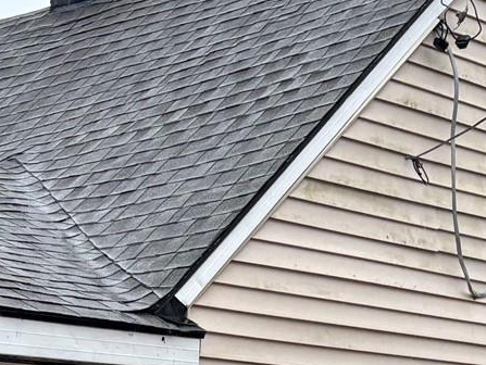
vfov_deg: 11.7
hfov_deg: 16.5
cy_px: 622
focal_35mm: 119
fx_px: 1672
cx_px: 266
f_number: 1.6
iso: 50
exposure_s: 1/282
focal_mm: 5.96
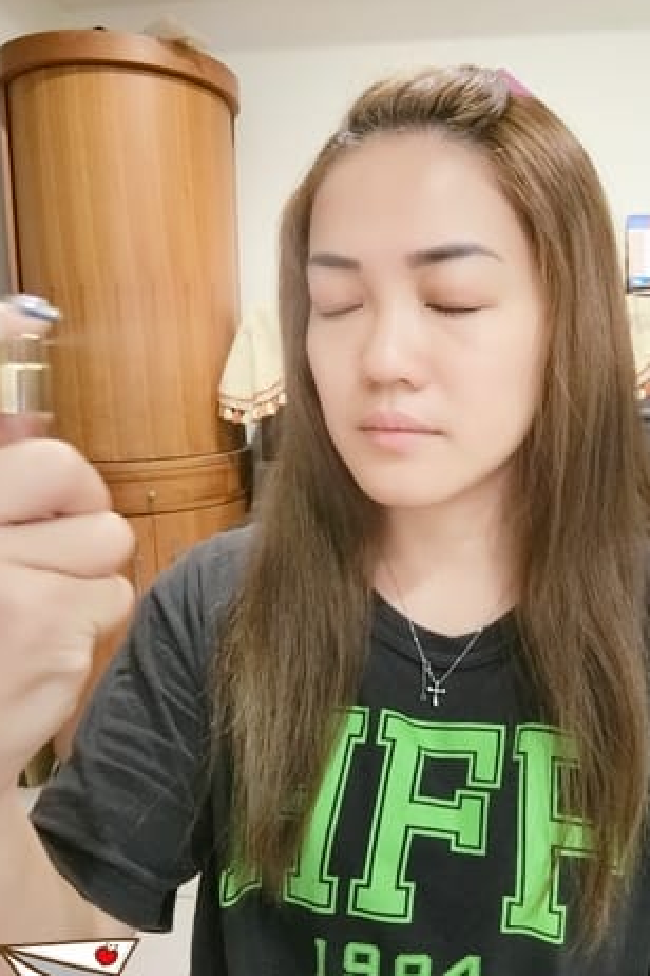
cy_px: 475
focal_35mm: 26
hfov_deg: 48.8
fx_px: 704
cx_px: 427
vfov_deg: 69.4
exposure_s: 1/20
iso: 640
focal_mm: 4.58
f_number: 2.8
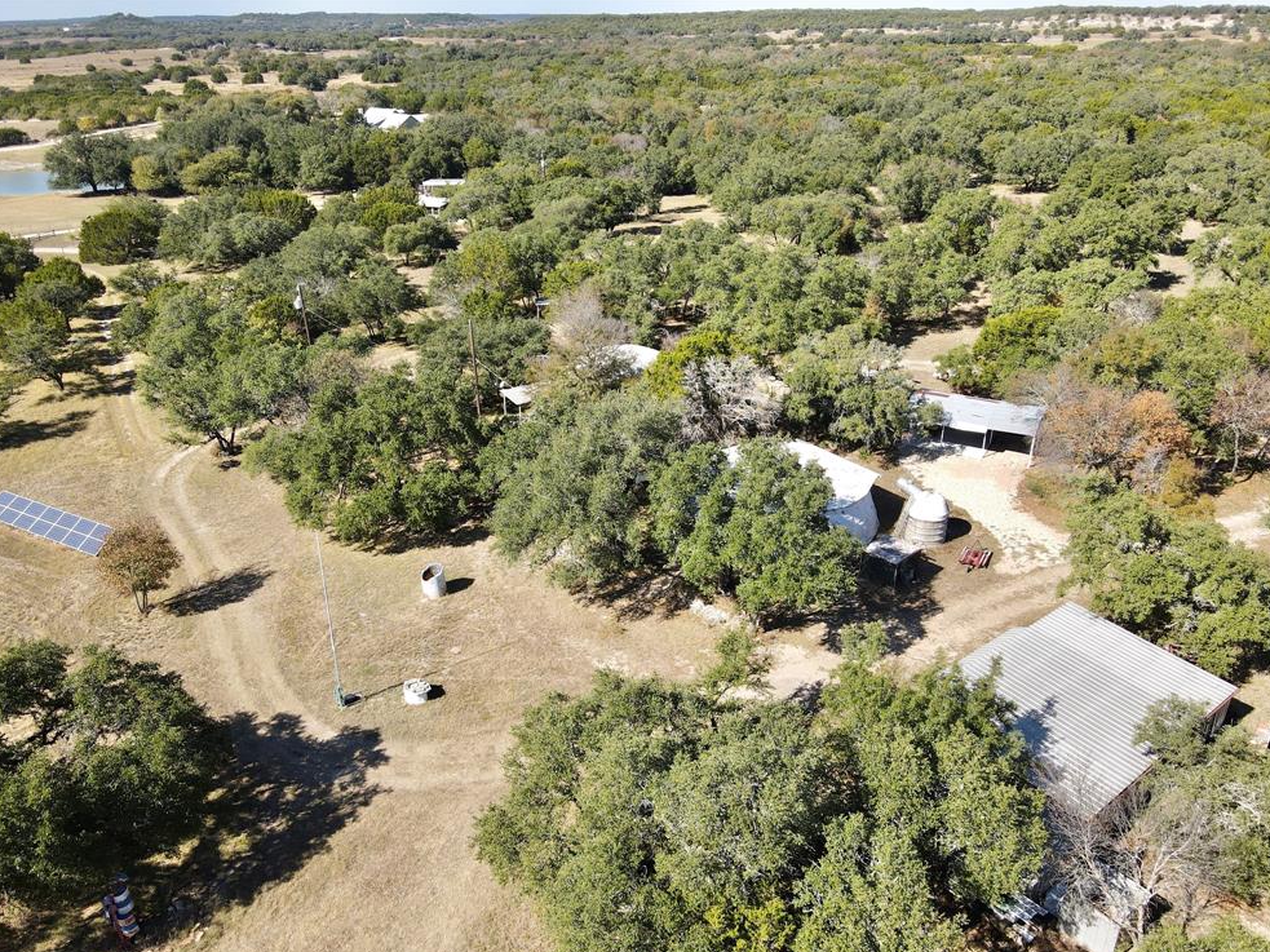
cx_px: 612
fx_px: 917
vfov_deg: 54.9
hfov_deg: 69.4
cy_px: 493
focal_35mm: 25
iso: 100
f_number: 2.8
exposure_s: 1/350
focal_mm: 4.5
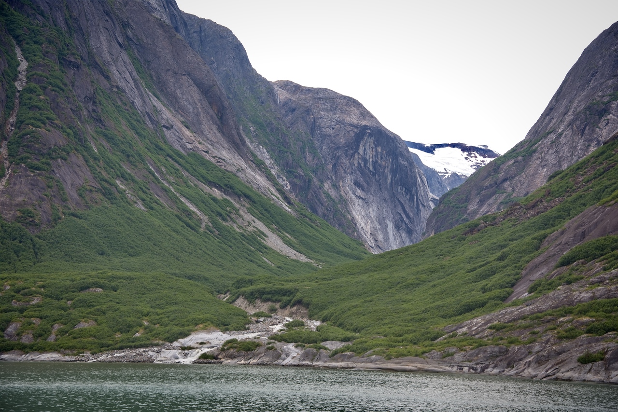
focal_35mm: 62
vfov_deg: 21.9
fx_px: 1065
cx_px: 309
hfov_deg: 32.4
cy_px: 206
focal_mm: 62
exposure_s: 1/125
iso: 100
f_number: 5
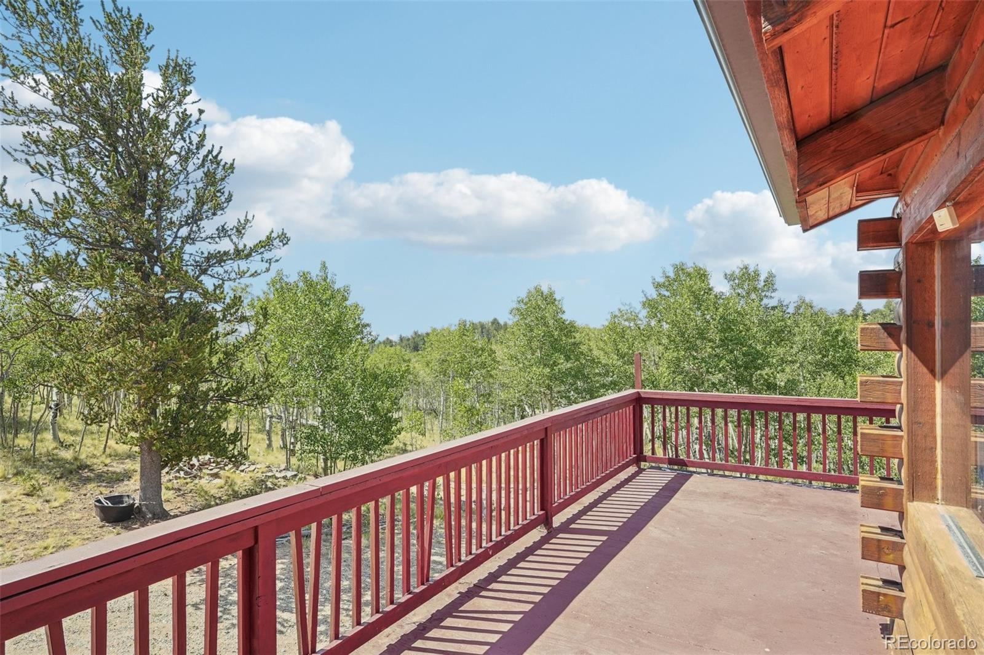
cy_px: 328
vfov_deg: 61.7
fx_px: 549
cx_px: 492
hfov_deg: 83.7
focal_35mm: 20
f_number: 8
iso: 800
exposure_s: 1/200
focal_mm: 13.4
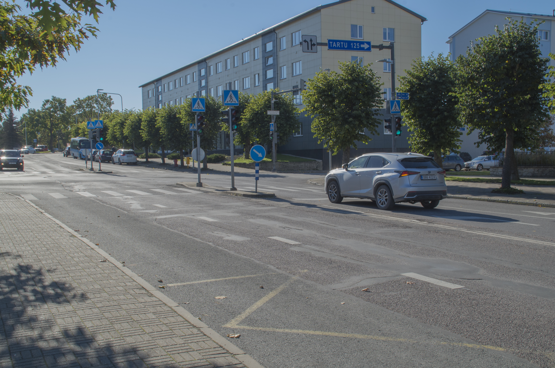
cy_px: 184
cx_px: 278
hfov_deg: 46.5
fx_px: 646
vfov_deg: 31.8
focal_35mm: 42
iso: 200
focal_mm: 28
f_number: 14
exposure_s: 1/200
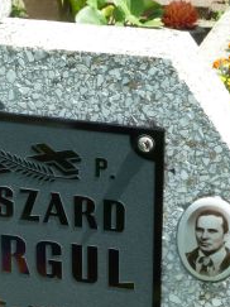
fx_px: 1454
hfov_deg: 9.0
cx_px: 52
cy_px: 293
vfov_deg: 11.9
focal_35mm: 164
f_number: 4.2
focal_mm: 13.7
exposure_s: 1/200
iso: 80
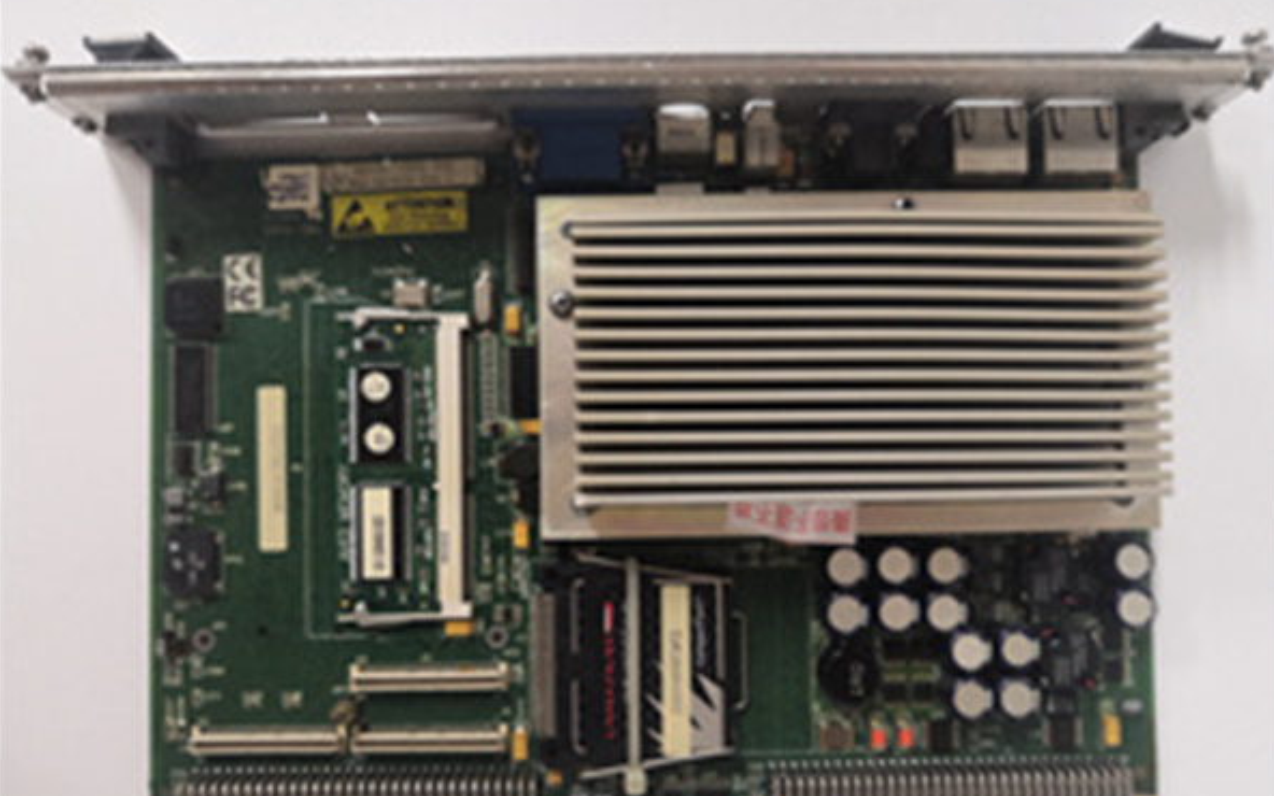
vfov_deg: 43.1
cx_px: 639
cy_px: 452
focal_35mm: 29
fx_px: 1007
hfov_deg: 64.6
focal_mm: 3.95
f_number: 1.8
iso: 320
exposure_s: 1/50
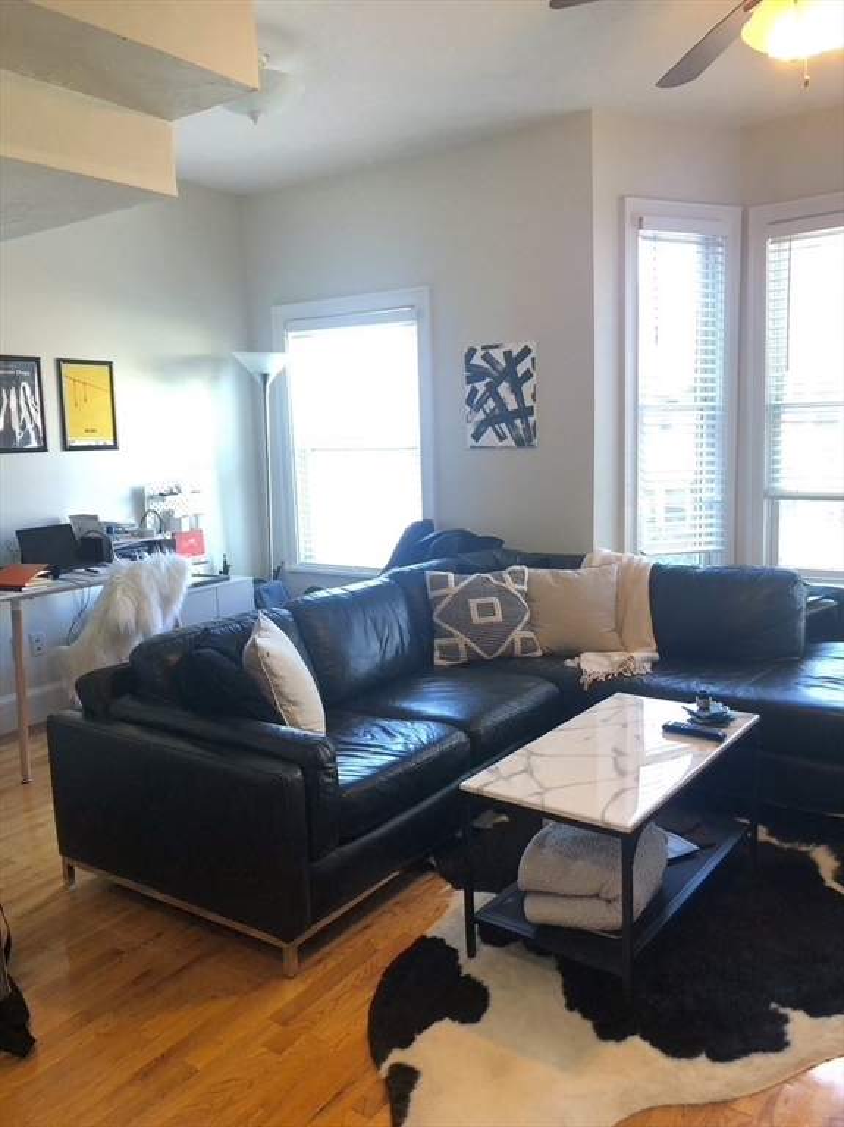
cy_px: 564
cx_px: 422
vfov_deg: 63.5
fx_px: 911
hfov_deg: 49.7
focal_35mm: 28
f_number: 1.8
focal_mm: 3.99
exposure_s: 1/30
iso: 32
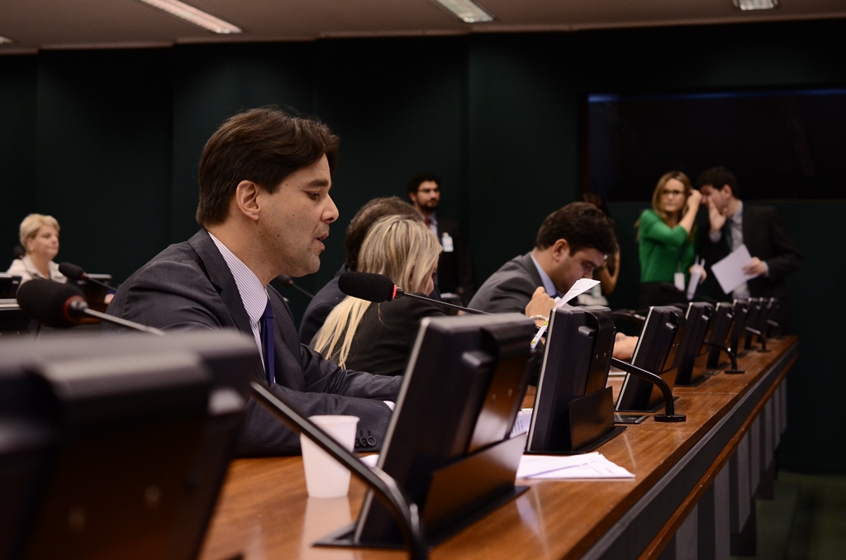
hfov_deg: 33.5
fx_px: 1407
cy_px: 280
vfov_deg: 22.5
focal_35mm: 60
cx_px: 423
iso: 1000
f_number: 4
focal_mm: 40
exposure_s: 1/250
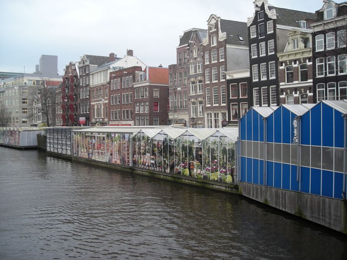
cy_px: 130
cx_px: 174
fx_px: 381
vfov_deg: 37.7
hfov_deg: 49.0
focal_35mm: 38
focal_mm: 6.3
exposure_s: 1/145
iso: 50
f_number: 3.2
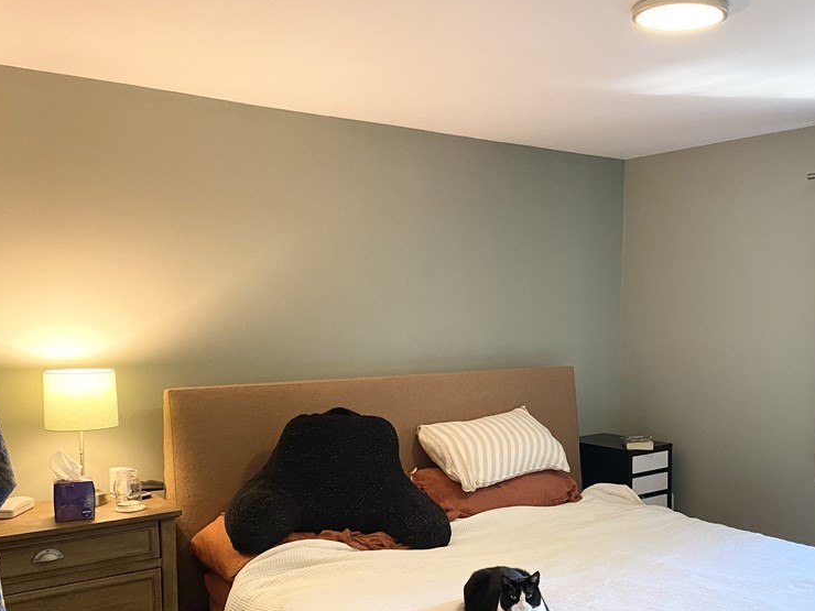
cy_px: 410
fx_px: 848
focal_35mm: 36
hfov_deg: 50.6
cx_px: 532
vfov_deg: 39.2
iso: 250
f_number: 1.8
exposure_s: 1/60
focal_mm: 4.25
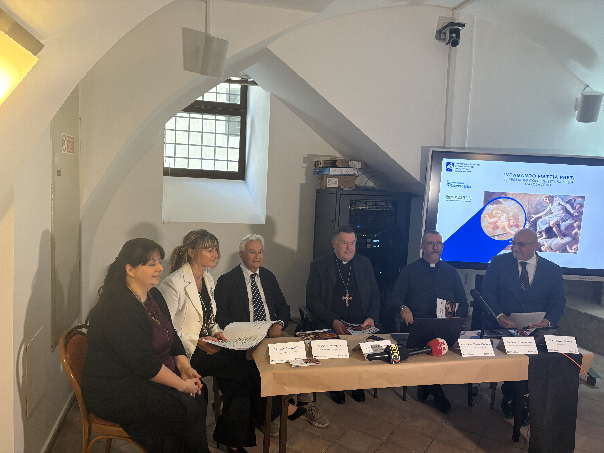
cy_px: 226
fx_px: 454
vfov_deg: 53.1
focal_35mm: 26
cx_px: 302
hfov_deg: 67.3
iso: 250
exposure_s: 1/60
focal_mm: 5.96
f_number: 1.6
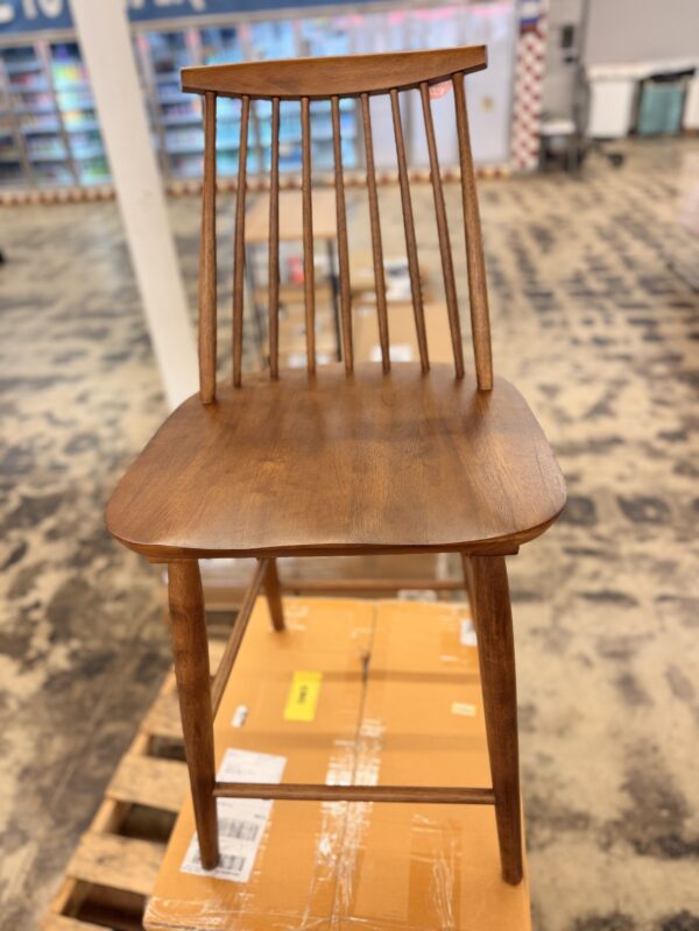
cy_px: 466
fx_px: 646
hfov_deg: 56.8
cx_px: 350
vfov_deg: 71.6
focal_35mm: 24
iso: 125
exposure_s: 1/60
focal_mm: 6.76
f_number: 1.78
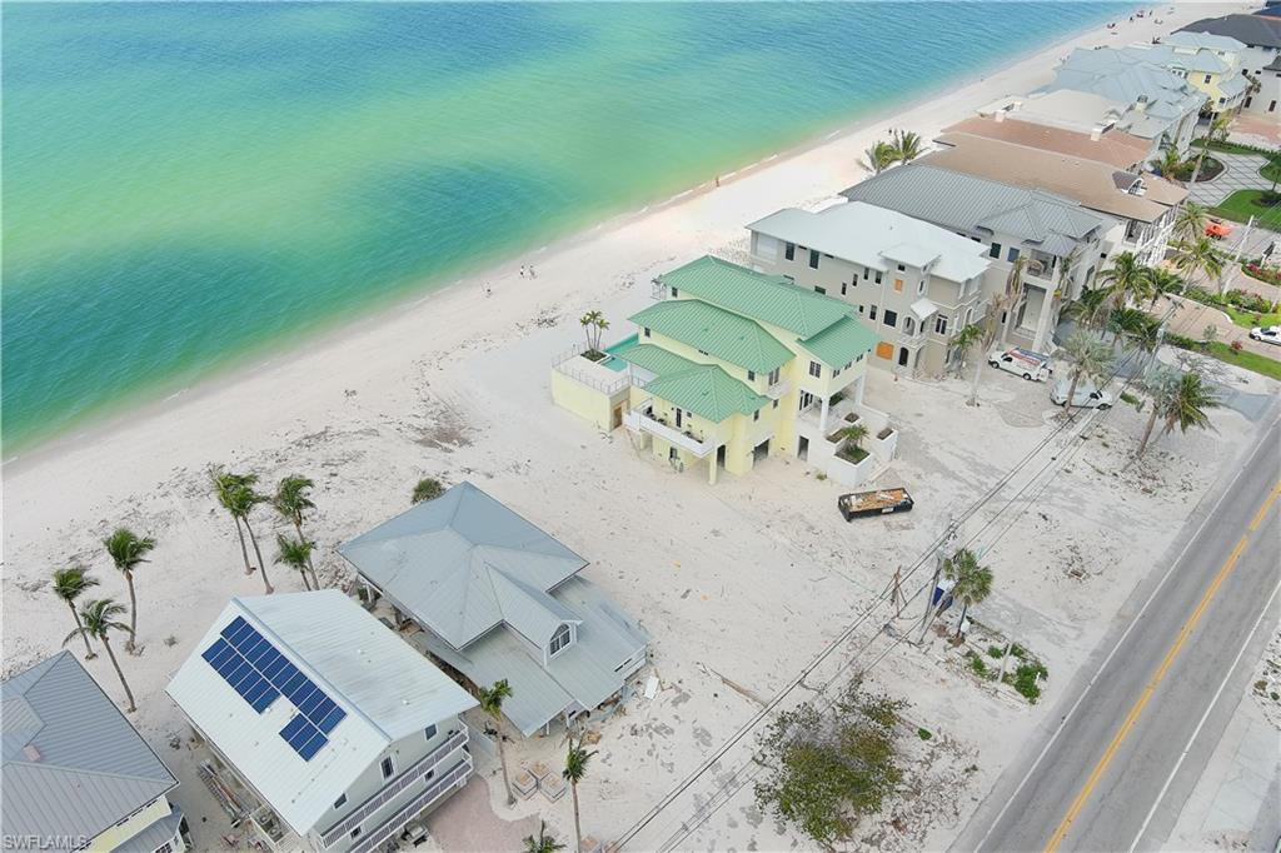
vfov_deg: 44.9
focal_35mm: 29
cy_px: 426
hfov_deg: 63.7
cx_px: 640
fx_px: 1032
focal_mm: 10.57
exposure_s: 1/1250
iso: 100
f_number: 2.8
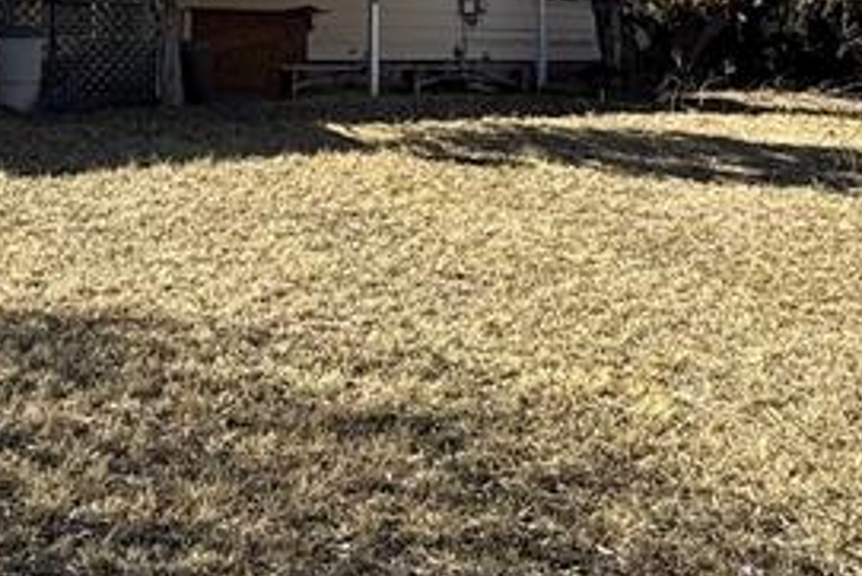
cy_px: -25
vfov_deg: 23.4
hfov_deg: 36.0
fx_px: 1318
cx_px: 312
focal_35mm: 55
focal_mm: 2.22
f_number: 2.2
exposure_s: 1/864
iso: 50
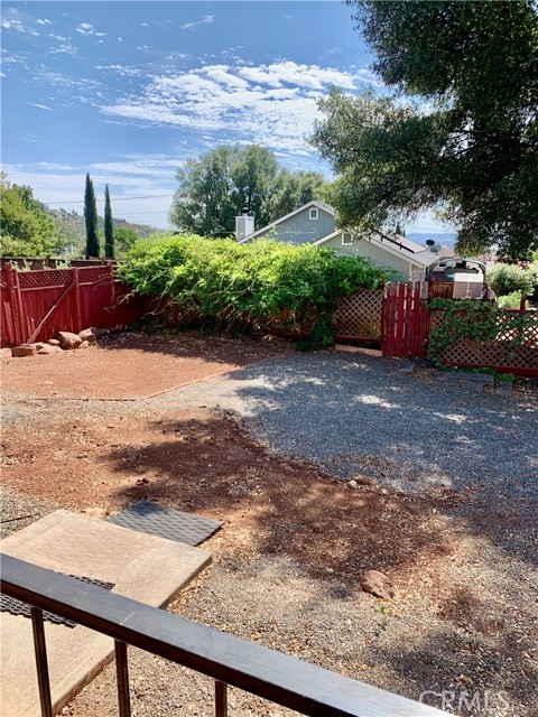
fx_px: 539
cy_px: 358
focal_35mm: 26
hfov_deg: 53.1
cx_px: 269
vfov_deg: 67.3
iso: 25
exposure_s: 1/1447
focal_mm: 4.25
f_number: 1.8
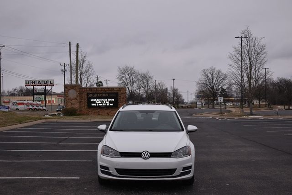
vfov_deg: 23.8
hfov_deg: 35.0
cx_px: 146
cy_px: 98
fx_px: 462
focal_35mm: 57
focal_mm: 38
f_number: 5.6
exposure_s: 1/250
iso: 250
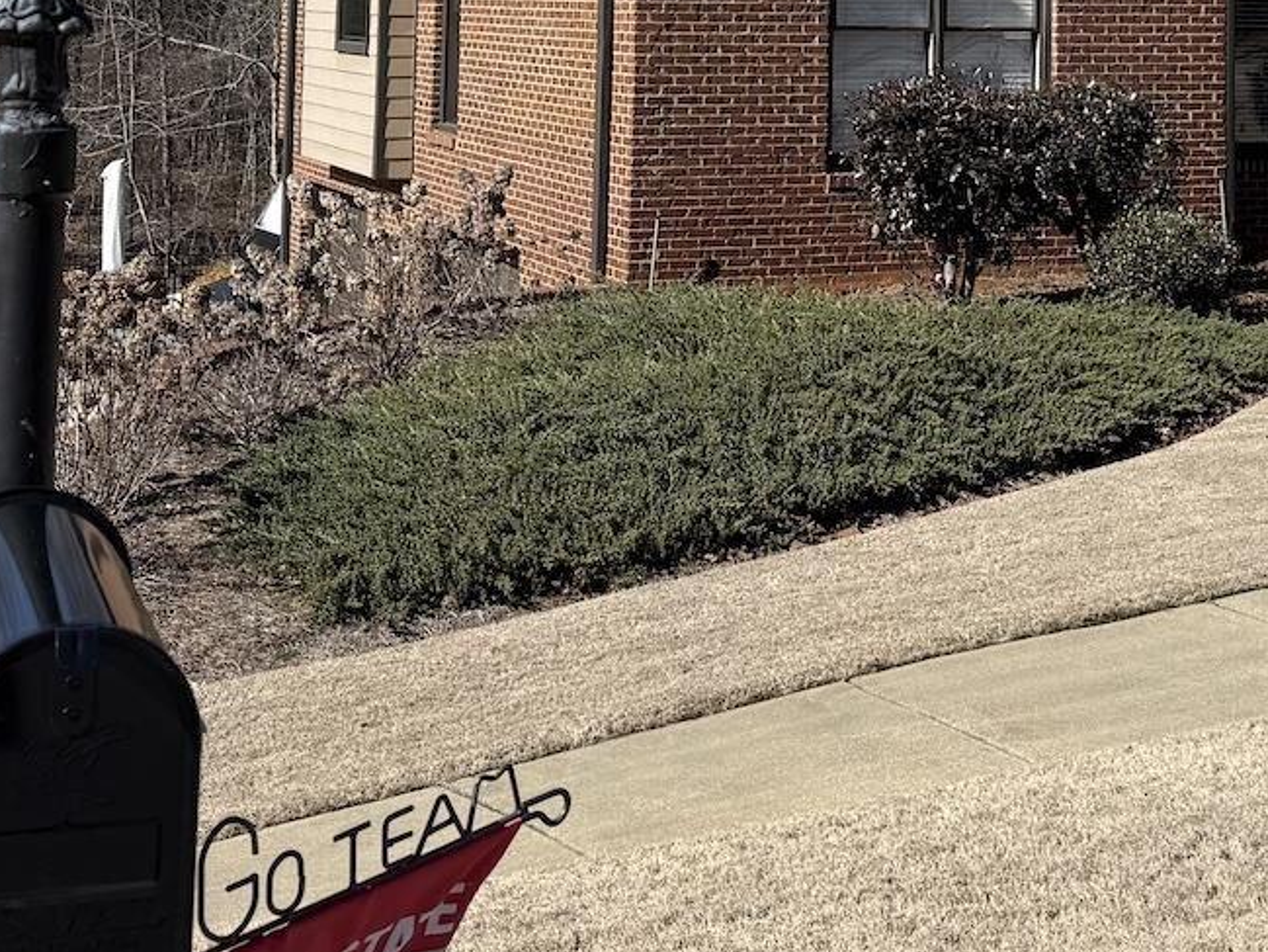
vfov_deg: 19.6
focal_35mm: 71
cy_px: -174
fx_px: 2601
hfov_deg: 27.0
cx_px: 959
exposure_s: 1/4405
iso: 80
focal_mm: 6.76
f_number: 1.78
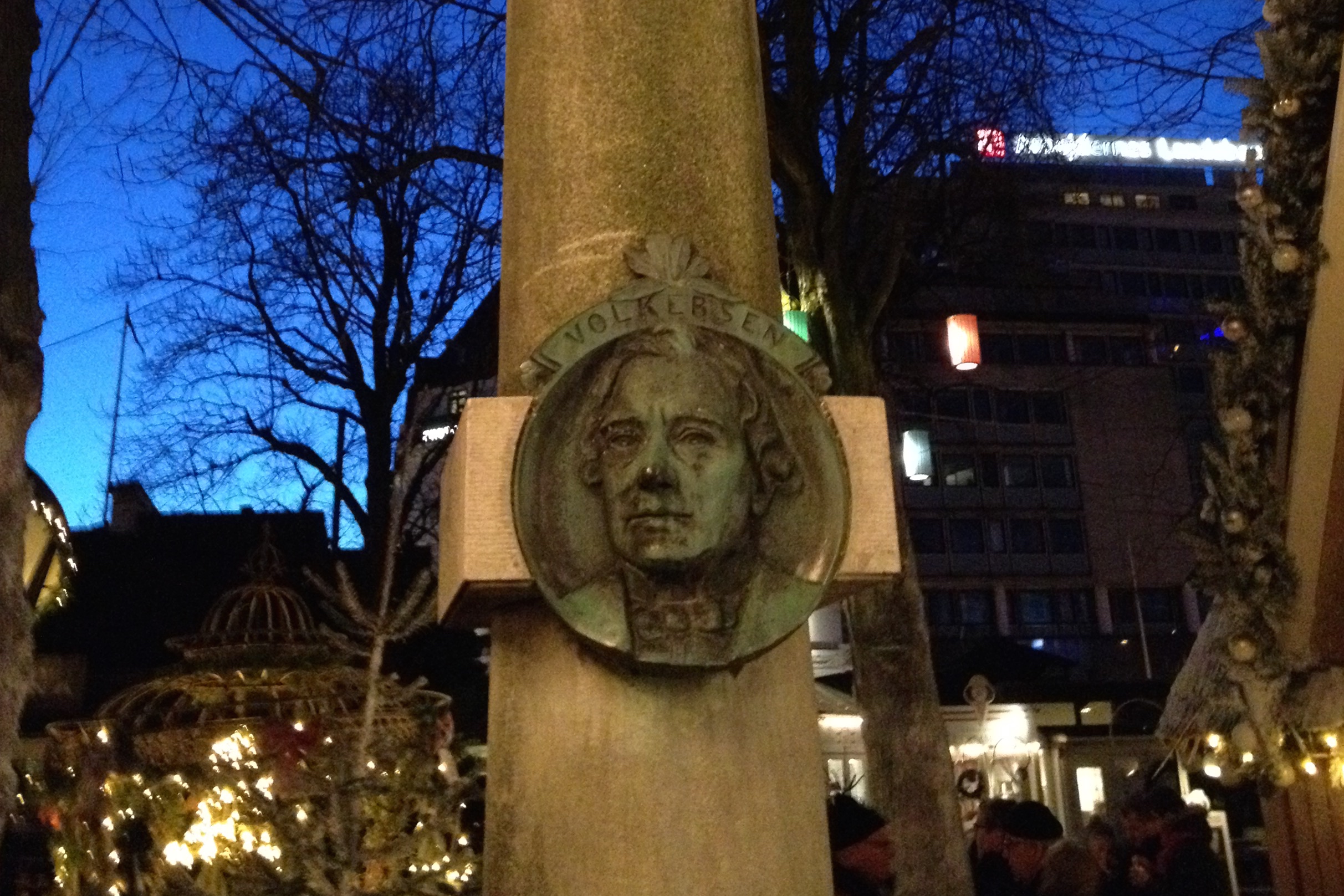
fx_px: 1829
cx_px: 670
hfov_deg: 40.3
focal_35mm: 49
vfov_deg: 26.2
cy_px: 9
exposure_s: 1/15
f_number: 2.4
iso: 800
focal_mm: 4.28
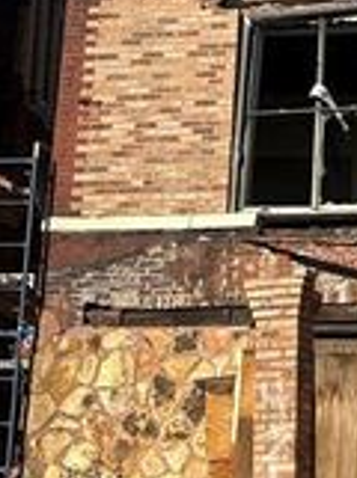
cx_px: 524
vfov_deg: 18.2
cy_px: 212
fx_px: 1491
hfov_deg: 13.0
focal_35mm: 108
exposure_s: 1/4274
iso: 50
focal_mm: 5.7
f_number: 1.5
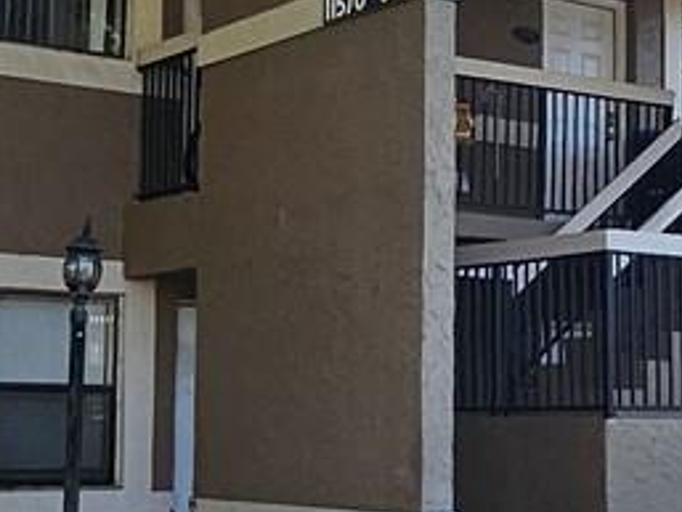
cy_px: 289
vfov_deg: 18.2
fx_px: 1597
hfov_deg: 23.9
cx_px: 486
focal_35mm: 81
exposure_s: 1/507
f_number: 2.2
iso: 32
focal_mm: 1.74
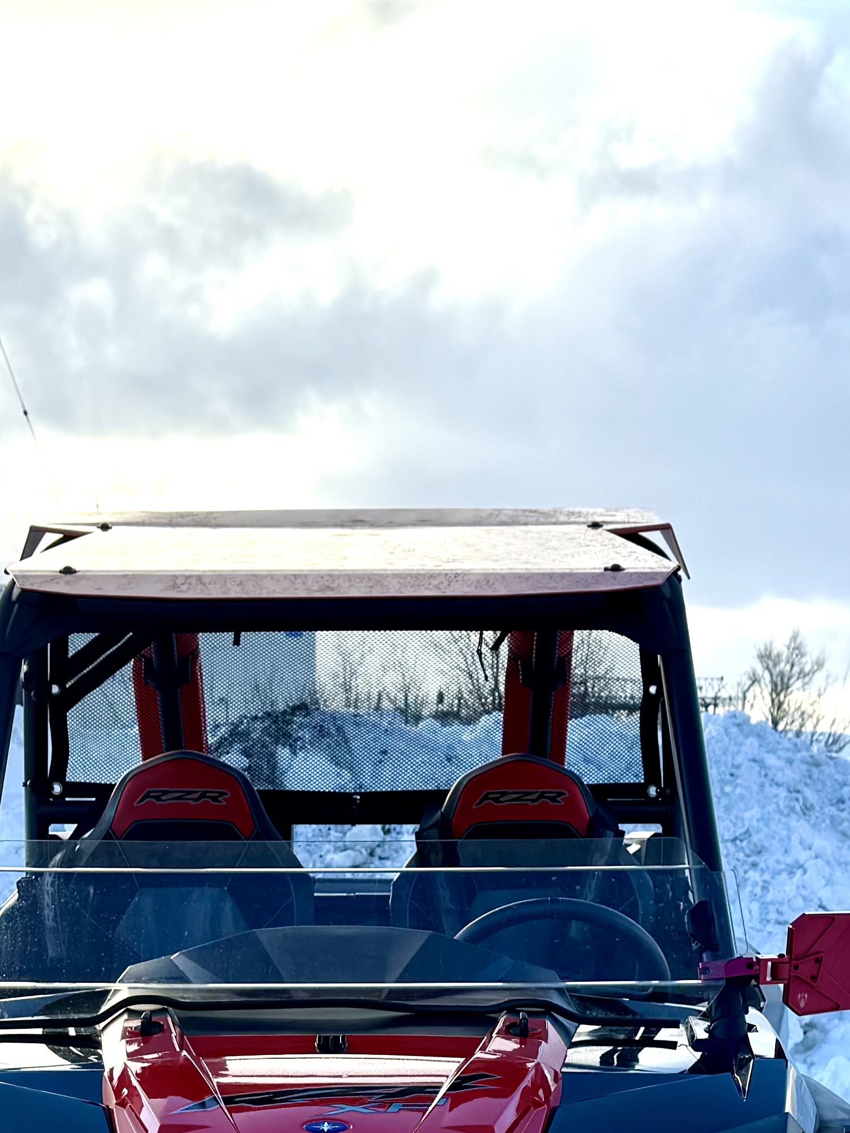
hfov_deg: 21.9
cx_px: 378
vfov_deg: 27.1
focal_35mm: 67
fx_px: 2193
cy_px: 1177
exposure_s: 1/2415
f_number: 1.78
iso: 80
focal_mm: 6.86
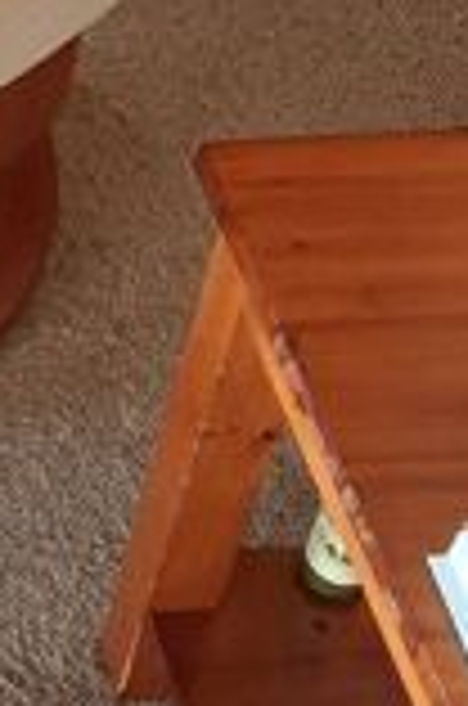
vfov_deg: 16.8
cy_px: -40
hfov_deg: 10.2
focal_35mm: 119
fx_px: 2331
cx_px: -590
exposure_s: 1/50
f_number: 1.9
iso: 64
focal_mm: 2.9
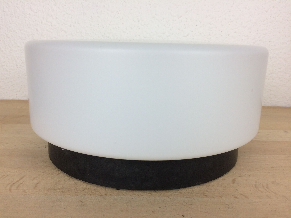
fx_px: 244
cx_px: 146
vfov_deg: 48.2
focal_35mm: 29
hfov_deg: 61.7
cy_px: 109
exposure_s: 1/100
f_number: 2.2
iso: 50
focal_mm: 4.15
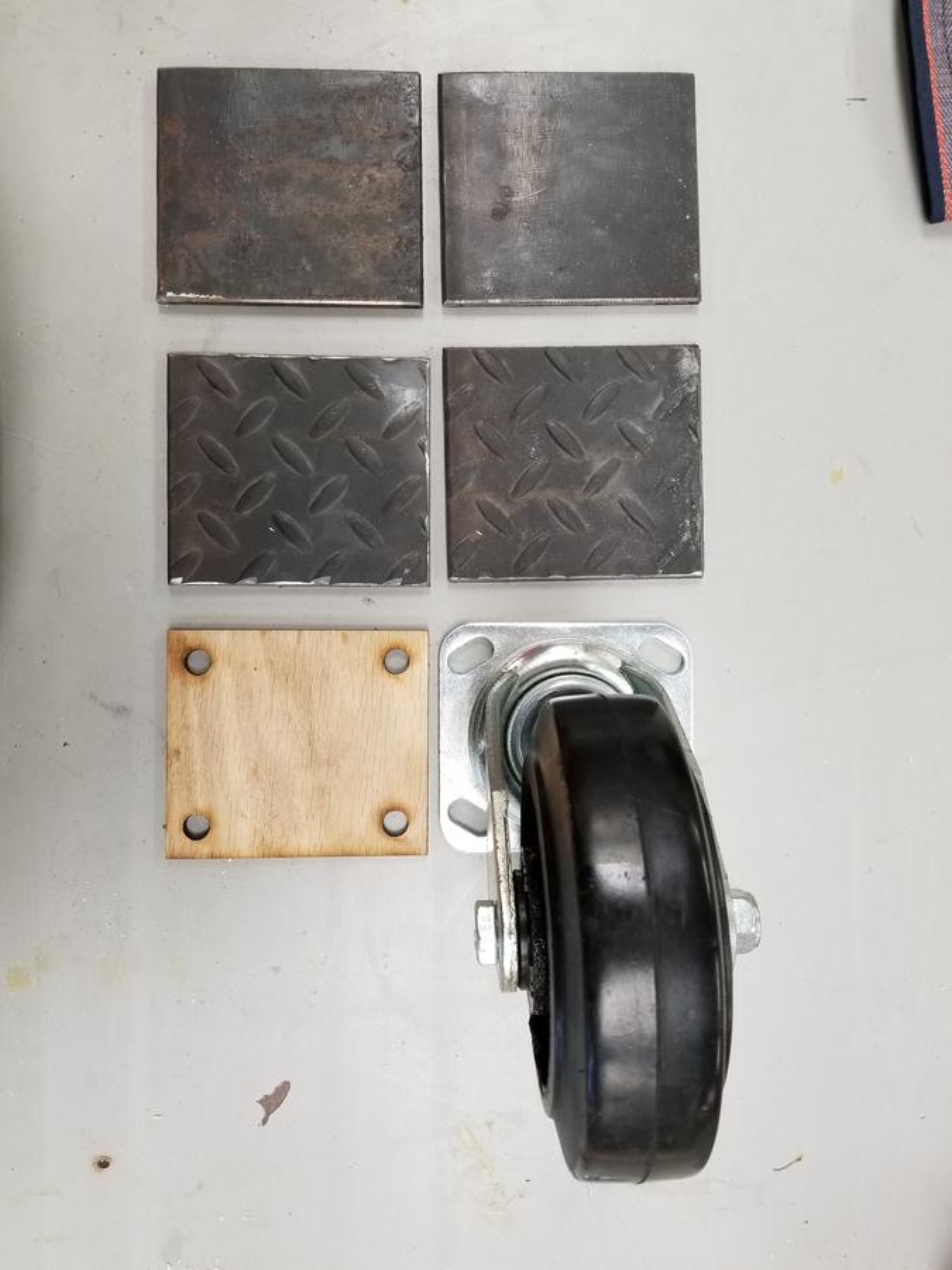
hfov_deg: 53.1
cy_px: 635
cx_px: 476
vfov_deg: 67.3
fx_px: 953
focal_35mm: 26
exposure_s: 1/60
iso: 100
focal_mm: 4.25
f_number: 1.7
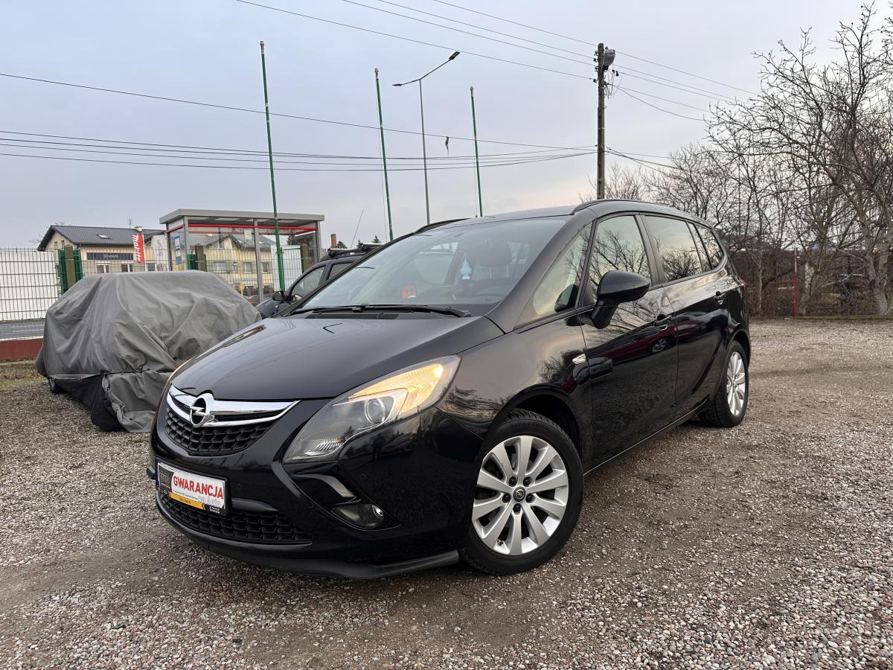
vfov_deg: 56.8
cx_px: 446
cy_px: 335
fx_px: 619
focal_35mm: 24
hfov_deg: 71.6
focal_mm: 6.86
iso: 64
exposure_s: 1/134
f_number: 1.78
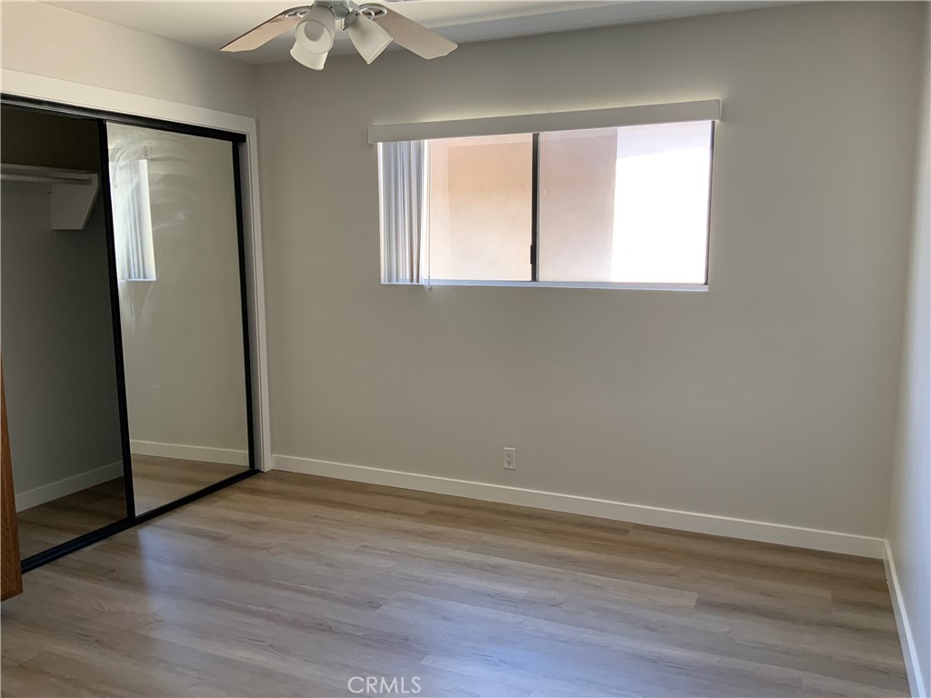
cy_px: 349
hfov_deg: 61.7
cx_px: 466
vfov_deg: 48.2
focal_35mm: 29
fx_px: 780
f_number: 1.8
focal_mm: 3
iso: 40
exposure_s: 1/60
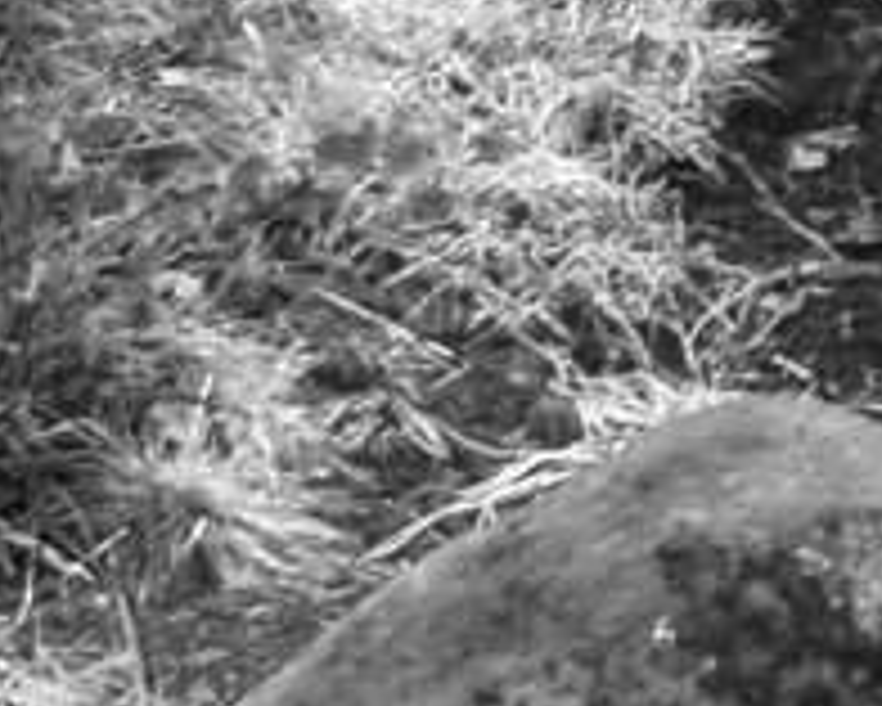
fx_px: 7313
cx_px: 2462
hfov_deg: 6.4
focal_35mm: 280
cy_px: -1057
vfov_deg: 5.3
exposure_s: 1/125
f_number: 5.6
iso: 200
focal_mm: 24
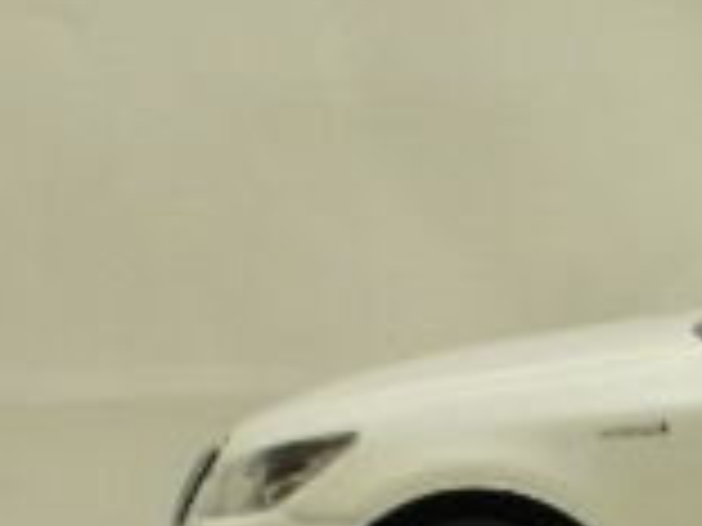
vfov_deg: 8.0
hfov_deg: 10.4
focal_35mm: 181
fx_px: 3671
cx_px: 1143
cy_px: 863
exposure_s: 1/20
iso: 125
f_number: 4
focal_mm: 7.7
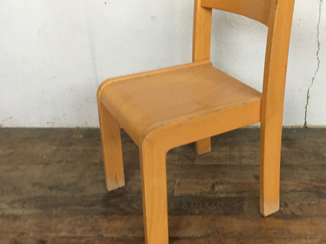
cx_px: 205
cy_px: 120
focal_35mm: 41
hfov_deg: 45.4
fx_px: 386
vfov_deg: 35.1
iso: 200
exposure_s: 1/33
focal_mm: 4.15
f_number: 2.2
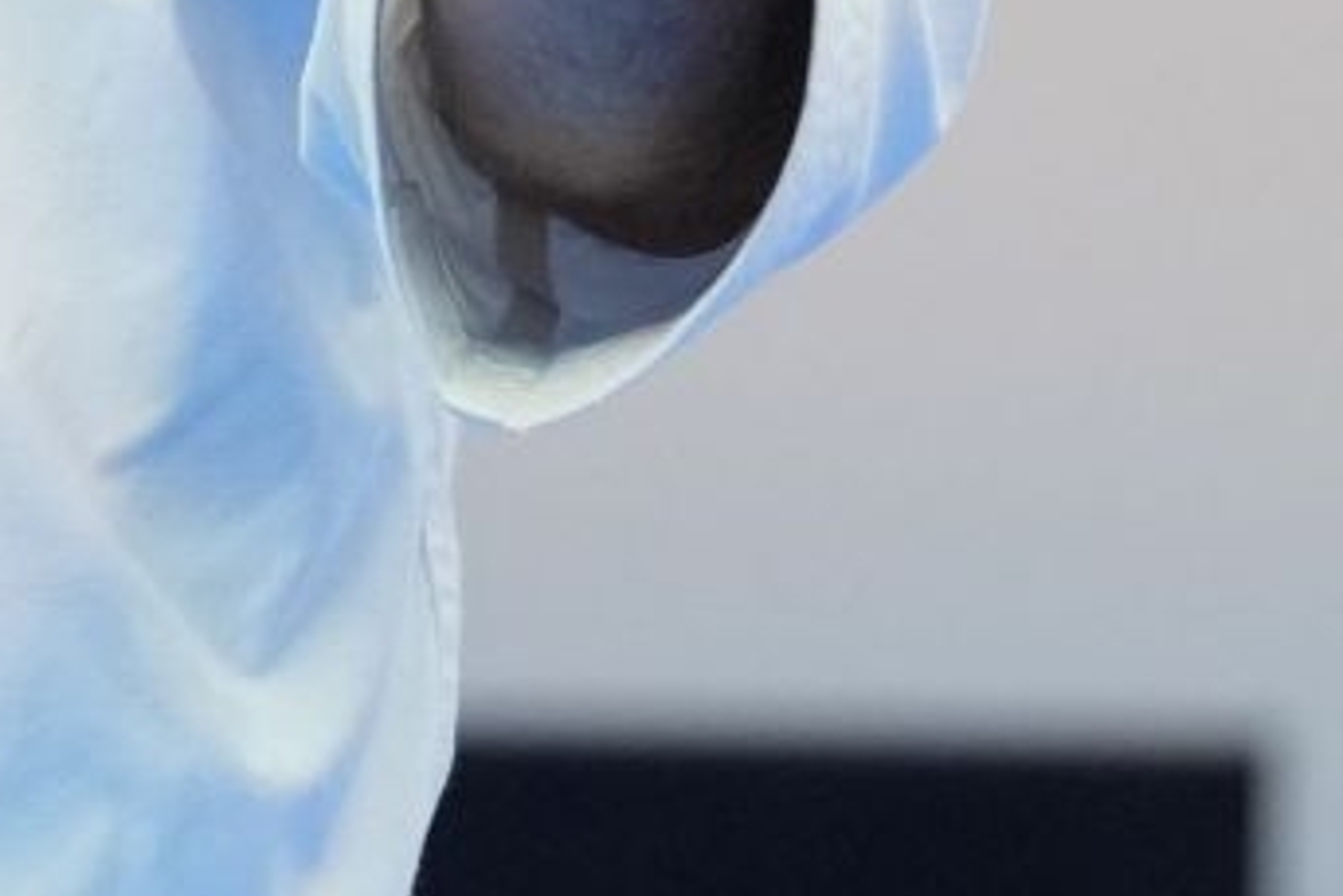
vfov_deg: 0.9
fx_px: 58778
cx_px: -395
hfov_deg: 1.3
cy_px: -763
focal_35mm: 1575
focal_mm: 200
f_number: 2.8
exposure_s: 1/500
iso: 1250
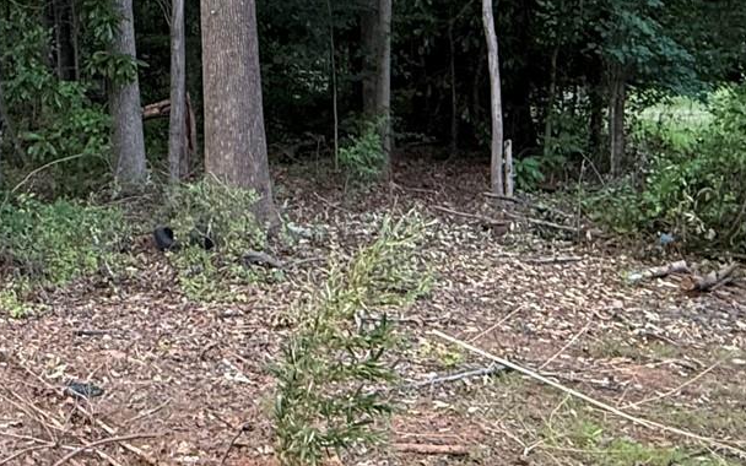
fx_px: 1017
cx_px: 92
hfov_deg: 37.9
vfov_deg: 25.1
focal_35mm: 50
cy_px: 55
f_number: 2.2
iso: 320
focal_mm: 2.22
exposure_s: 1/62
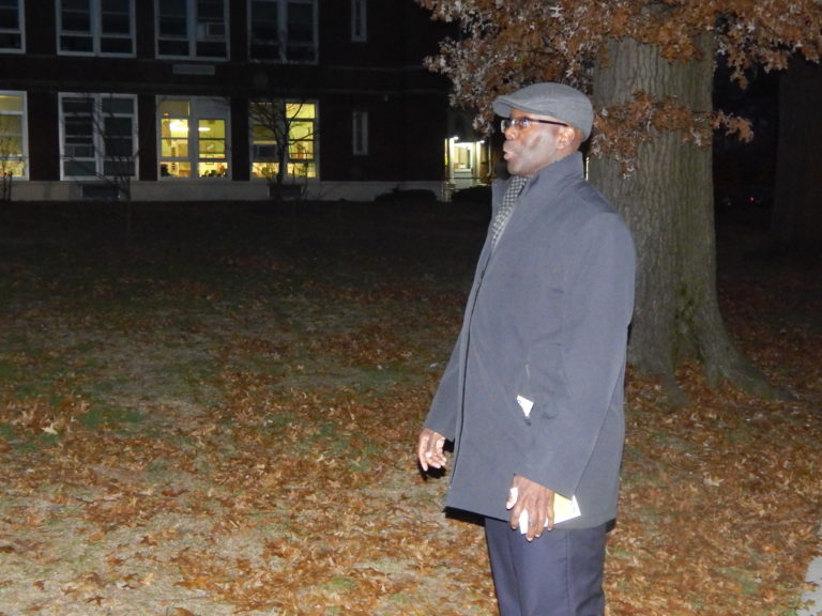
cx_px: 411
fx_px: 1164
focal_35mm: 49
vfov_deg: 29.7
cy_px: 308
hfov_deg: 38.9
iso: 1600
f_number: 3.7
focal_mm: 8.6
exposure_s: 1/30
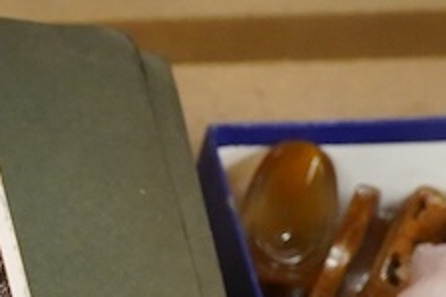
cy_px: 700
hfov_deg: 8.7
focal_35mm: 226
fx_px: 2798
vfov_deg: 5.8
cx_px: -397
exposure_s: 1/100
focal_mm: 30
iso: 2500
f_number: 9
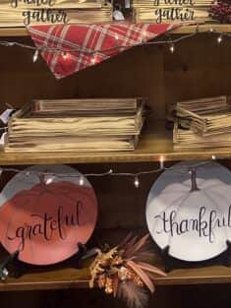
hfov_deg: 17.0
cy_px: -16
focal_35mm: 85
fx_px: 756
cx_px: 228
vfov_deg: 22.0
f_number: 1.6
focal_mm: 5.1
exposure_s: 1/120
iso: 80
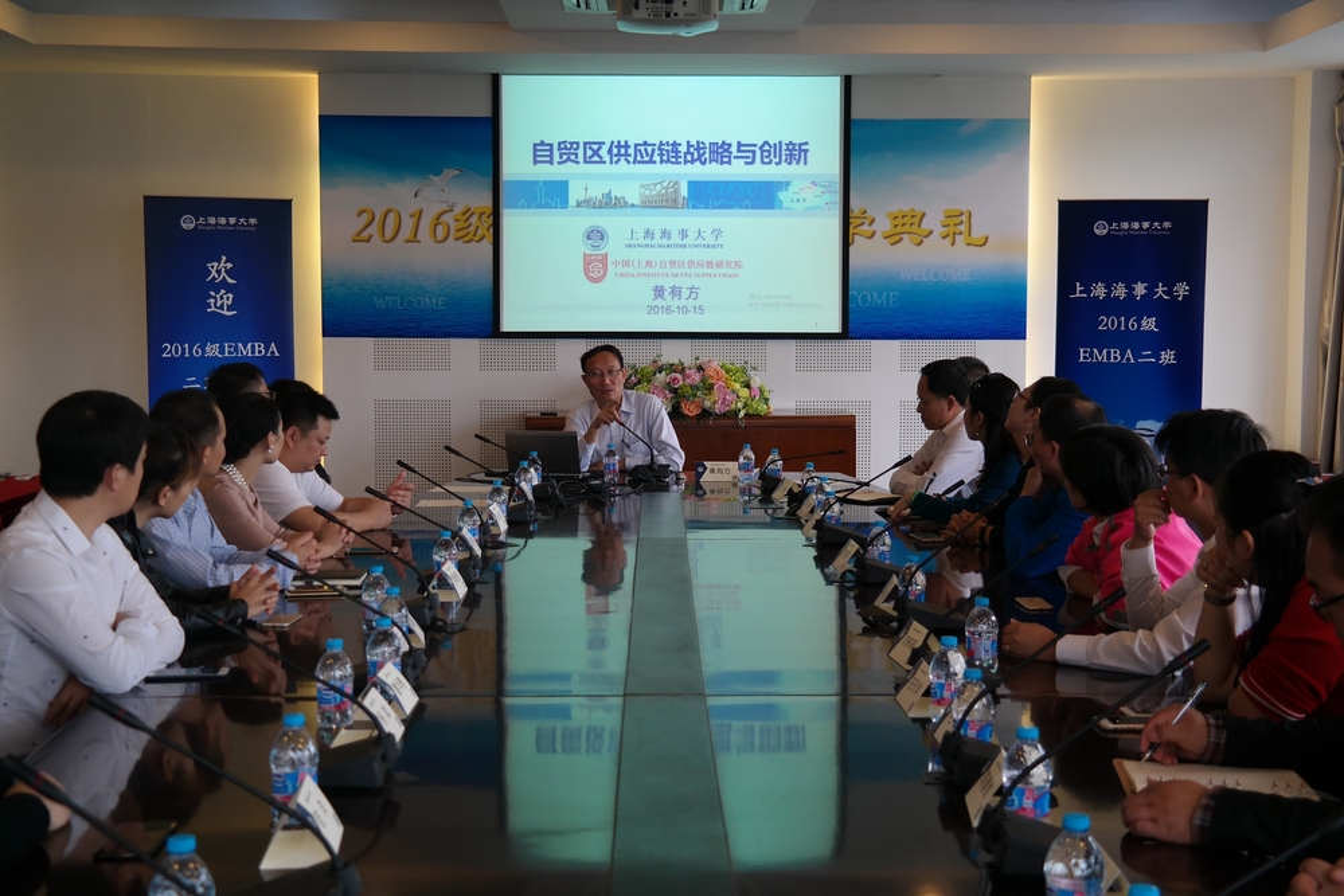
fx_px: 1867
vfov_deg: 27.0
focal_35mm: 50
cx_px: 672
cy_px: 448
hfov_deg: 39.6
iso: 400
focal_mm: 33
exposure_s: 1/60
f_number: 4.5
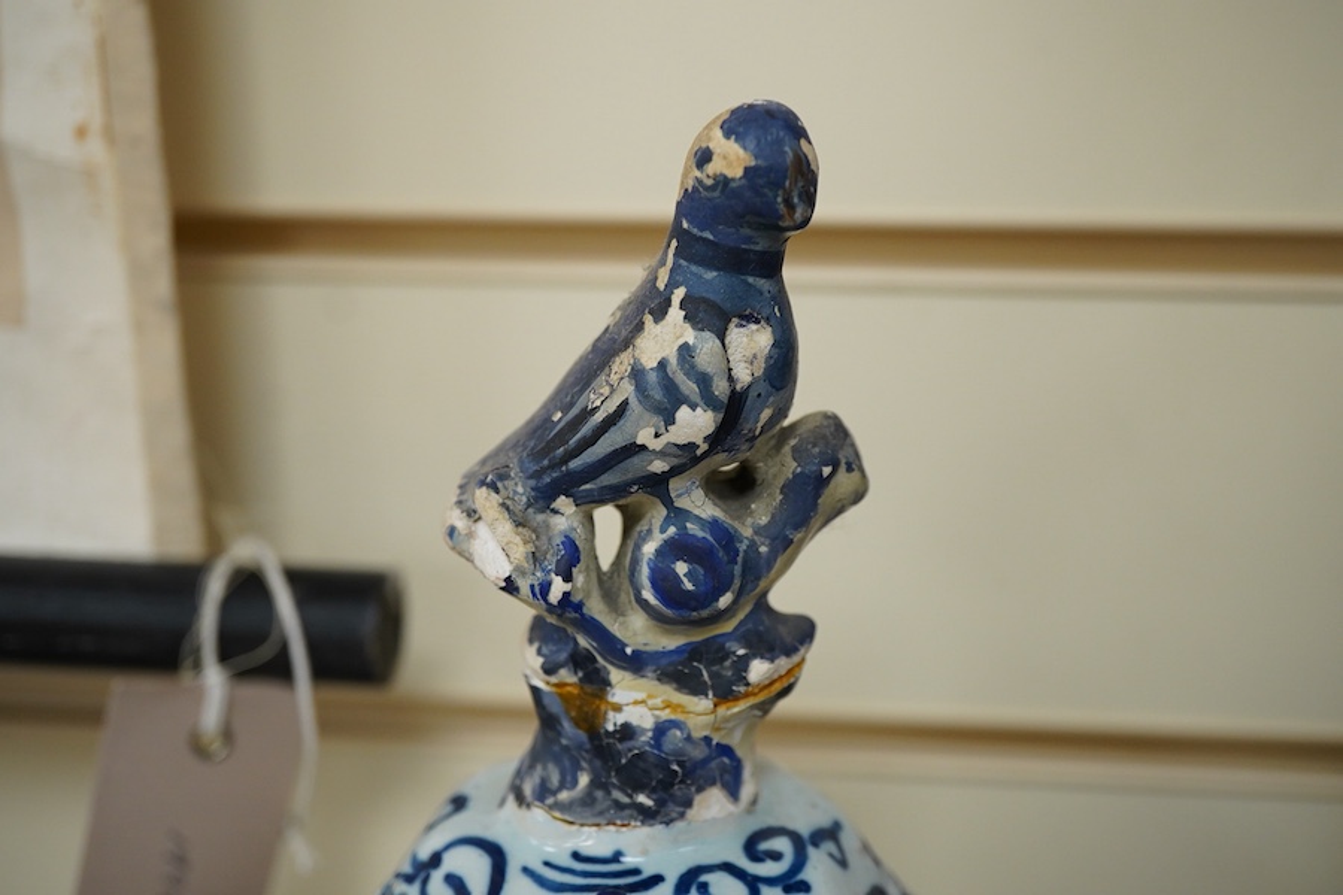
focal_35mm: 45
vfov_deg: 29.9
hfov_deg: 43.6
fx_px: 1679
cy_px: 448
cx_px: 672
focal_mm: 30
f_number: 7.1
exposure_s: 1/125
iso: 1250
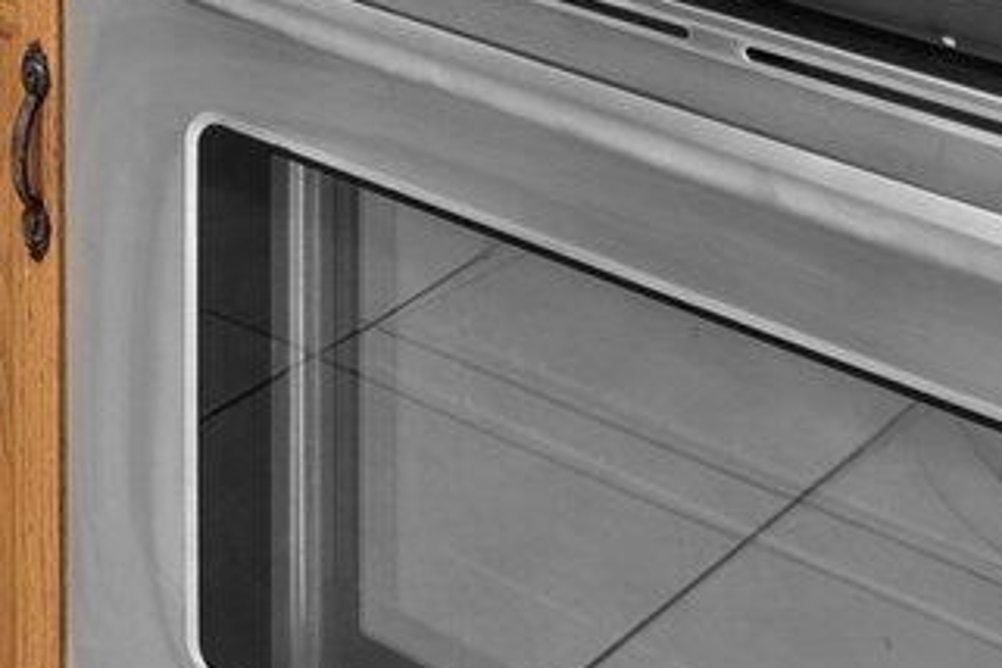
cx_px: -200
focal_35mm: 102
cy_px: -1004
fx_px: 2839
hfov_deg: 18.9
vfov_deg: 11.0
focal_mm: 16
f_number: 4
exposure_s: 1/2
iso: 200
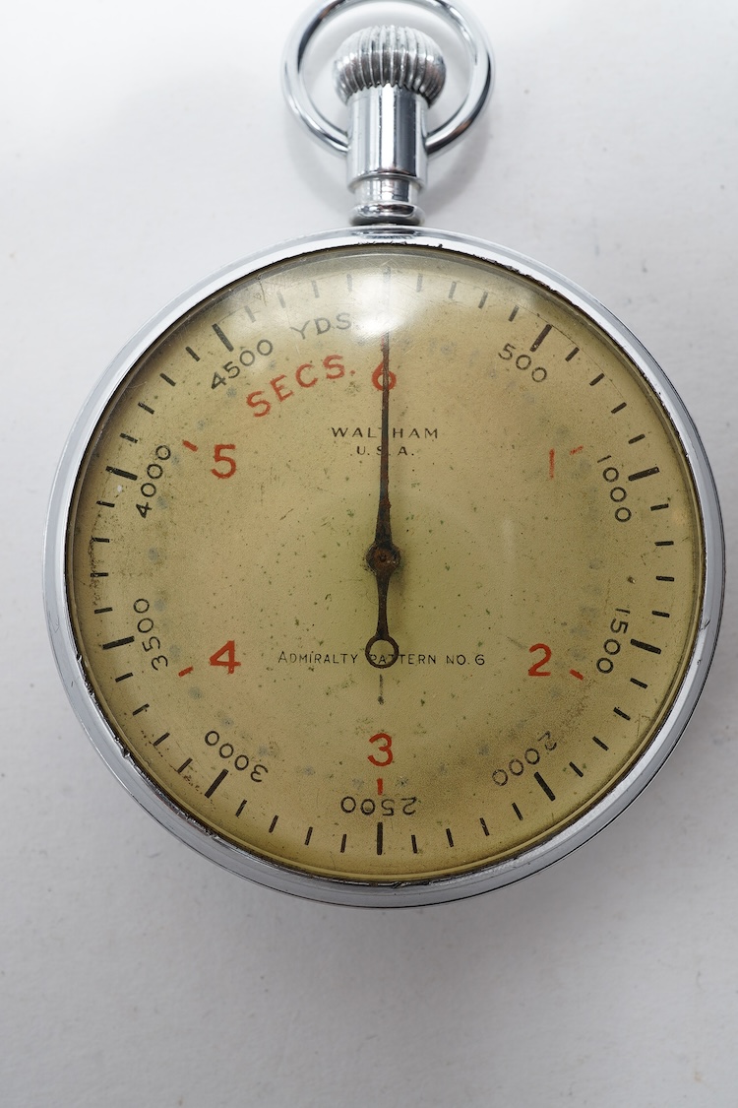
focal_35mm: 45
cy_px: 554
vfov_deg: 43.6
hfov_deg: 29.9
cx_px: 369
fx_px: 1384
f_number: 18
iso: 100
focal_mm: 30
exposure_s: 1/100
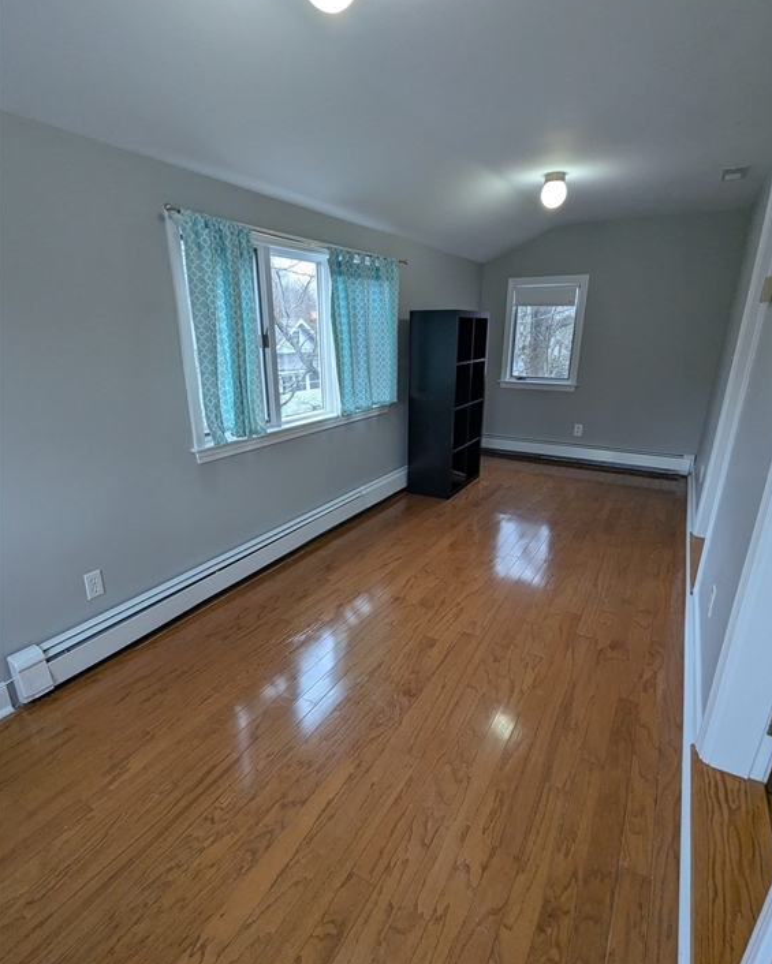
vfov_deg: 89.5
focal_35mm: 17
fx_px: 485
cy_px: 509
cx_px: 392
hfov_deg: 77.0
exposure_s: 1/120
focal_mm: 2.35
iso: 154
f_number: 2.2
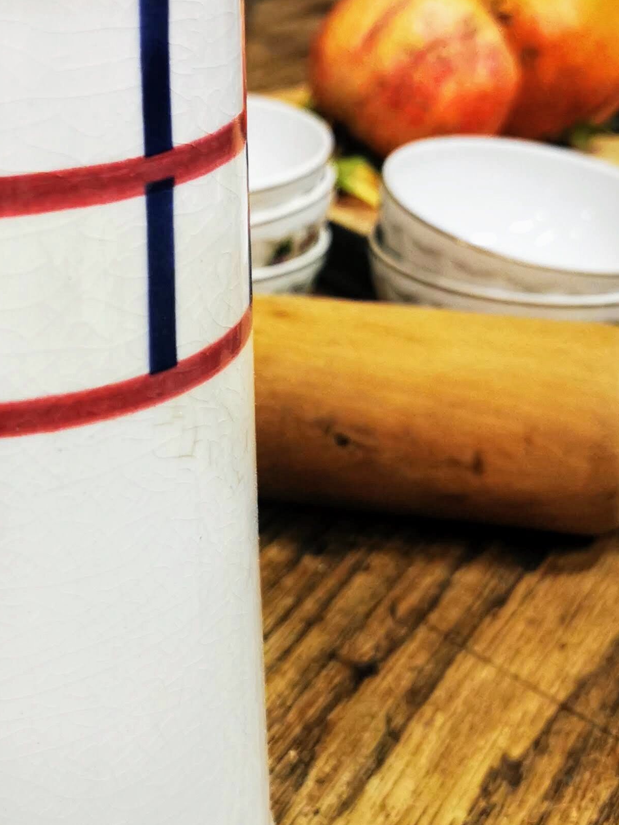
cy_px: 480
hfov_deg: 23.0
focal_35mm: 61
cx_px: -10
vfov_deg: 31.6
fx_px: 1455
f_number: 1.6
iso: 250
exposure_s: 1/50
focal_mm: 5.56
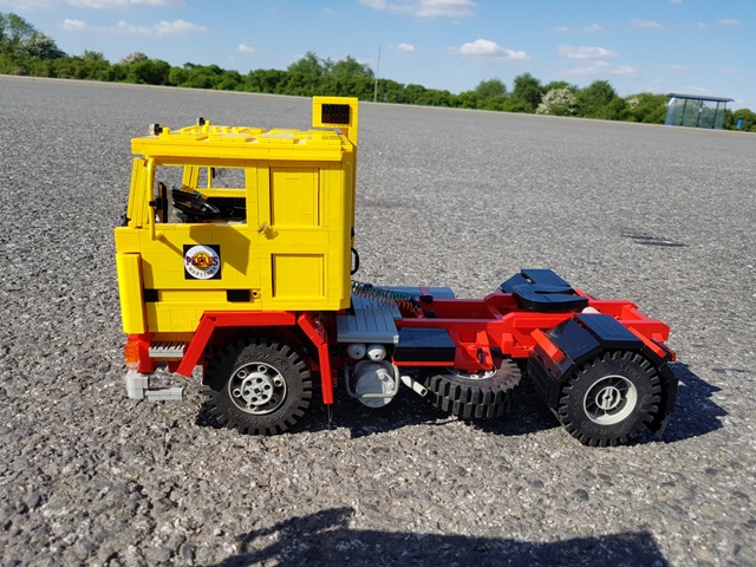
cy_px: 284
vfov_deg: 53.1
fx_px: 568
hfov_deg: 67.3
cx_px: 378
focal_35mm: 26
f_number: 1.7
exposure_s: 1/2232
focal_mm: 4.2
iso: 50
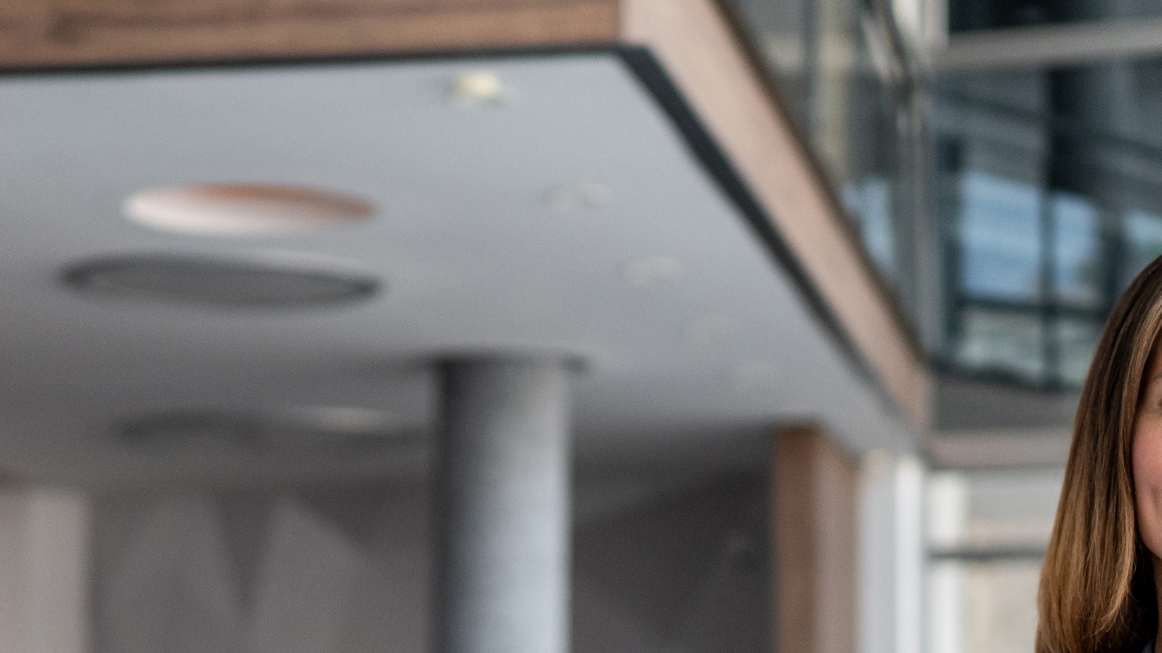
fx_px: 3266
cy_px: 579
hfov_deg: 20.2
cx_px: 481
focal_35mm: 106
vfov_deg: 11.4
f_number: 1.8
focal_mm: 35
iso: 1000
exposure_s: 1/2500
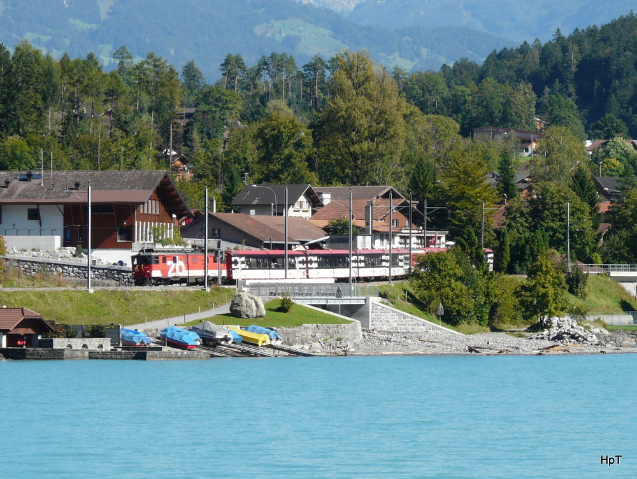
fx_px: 3426
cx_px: 318
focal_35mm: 186
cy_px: 240
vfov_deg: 8.0
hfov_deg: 10.6
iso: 100
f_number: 5.6
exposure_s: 1/400
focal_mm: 30.6
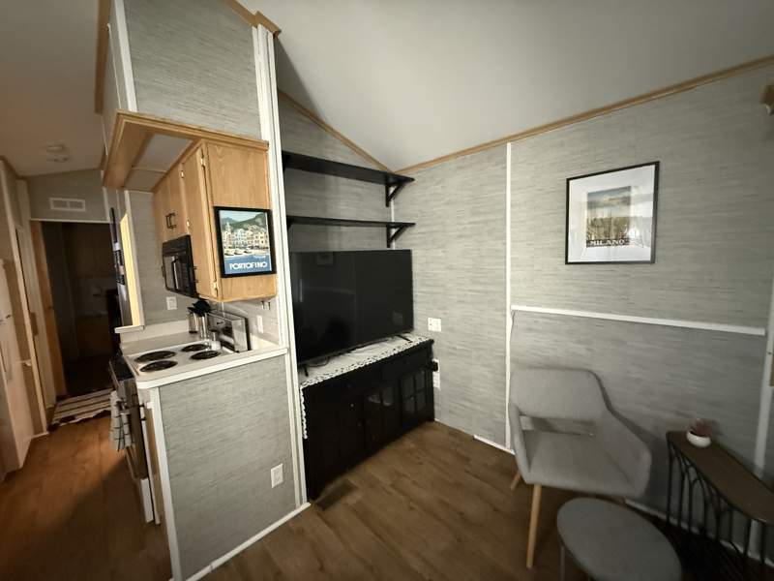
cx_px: 387
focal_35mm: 14
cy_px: 290
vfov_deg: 85.7
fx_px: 313
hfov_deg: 102.1
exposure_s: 1/40
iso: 1600
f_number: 2.2
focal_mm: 2.22
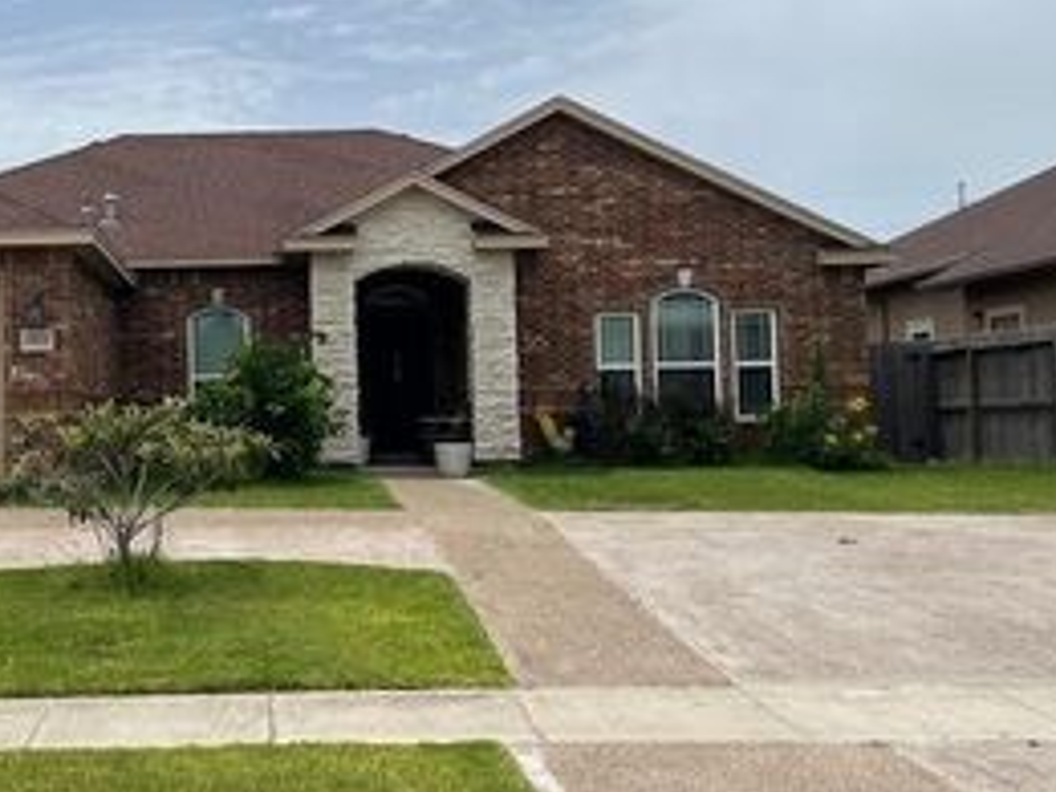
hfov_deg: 36.9
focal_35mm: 50
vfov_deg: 29.1
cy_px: 364
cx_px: 215
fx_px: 1525
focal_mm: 5.1
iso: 50
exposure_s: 1/6897
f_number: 1.6
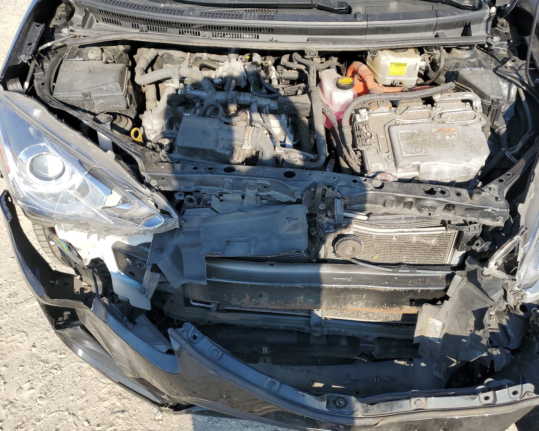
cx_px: 296
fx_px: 447
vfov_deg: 51.5
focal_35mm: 28
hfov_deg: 62.1
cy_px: 218
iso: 50
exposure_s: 1/1429
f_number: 1.5
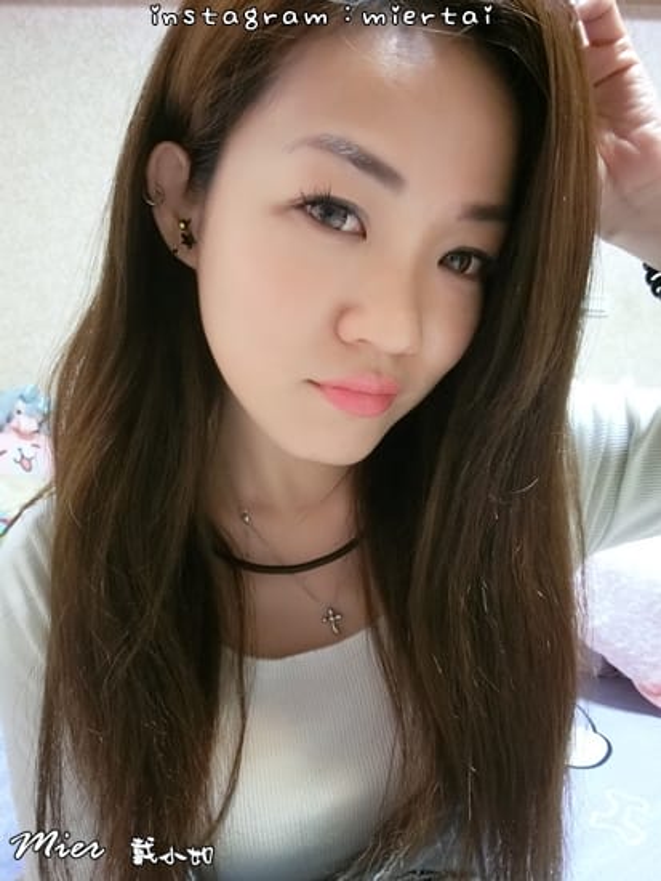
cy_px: 440
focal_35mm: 21
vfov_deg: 79.0
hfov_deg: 63.5
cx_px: 330
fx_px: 534
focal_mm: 4.58
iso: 1000
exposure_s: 1/20
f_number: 2.8
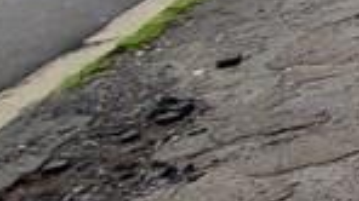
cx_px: 1186
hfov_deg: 10.3
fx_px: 932
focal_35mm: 98
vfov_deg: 10.4
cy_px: -300
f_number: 2.2
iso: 50
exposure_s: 1/485
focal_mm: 1.8
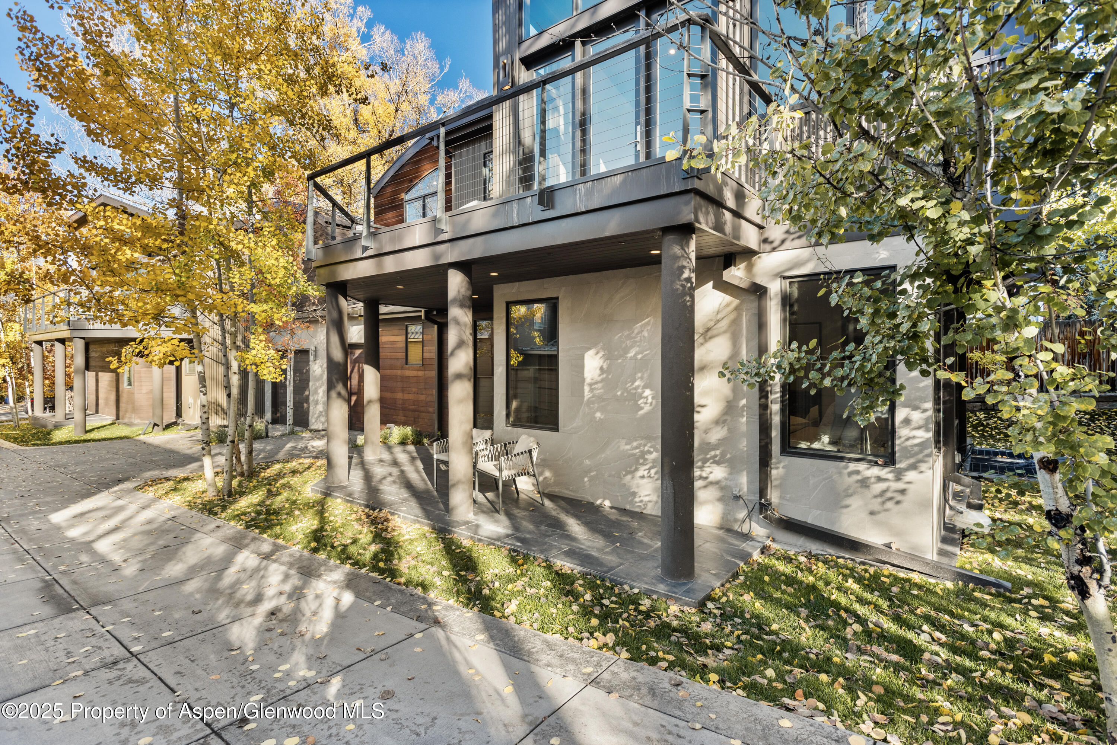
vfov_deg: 70.5
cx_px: 558
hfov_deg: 93.3
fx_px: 528
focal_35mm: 17
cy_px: 372
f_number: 7.1
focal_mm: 17
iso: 400
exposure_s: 1/50
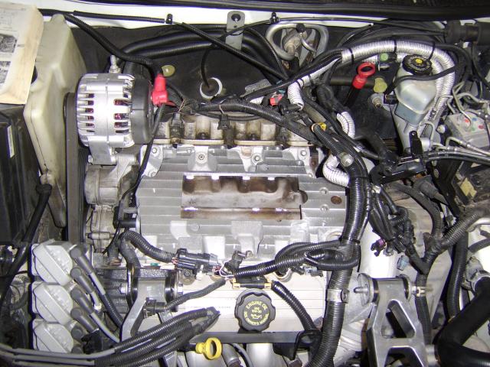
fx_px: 439
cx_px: 245
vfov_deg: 45.4
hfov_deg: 58.4
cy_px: 184
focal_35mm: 31
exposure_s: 1/30
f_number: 2.7
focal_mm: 8.13
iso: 141
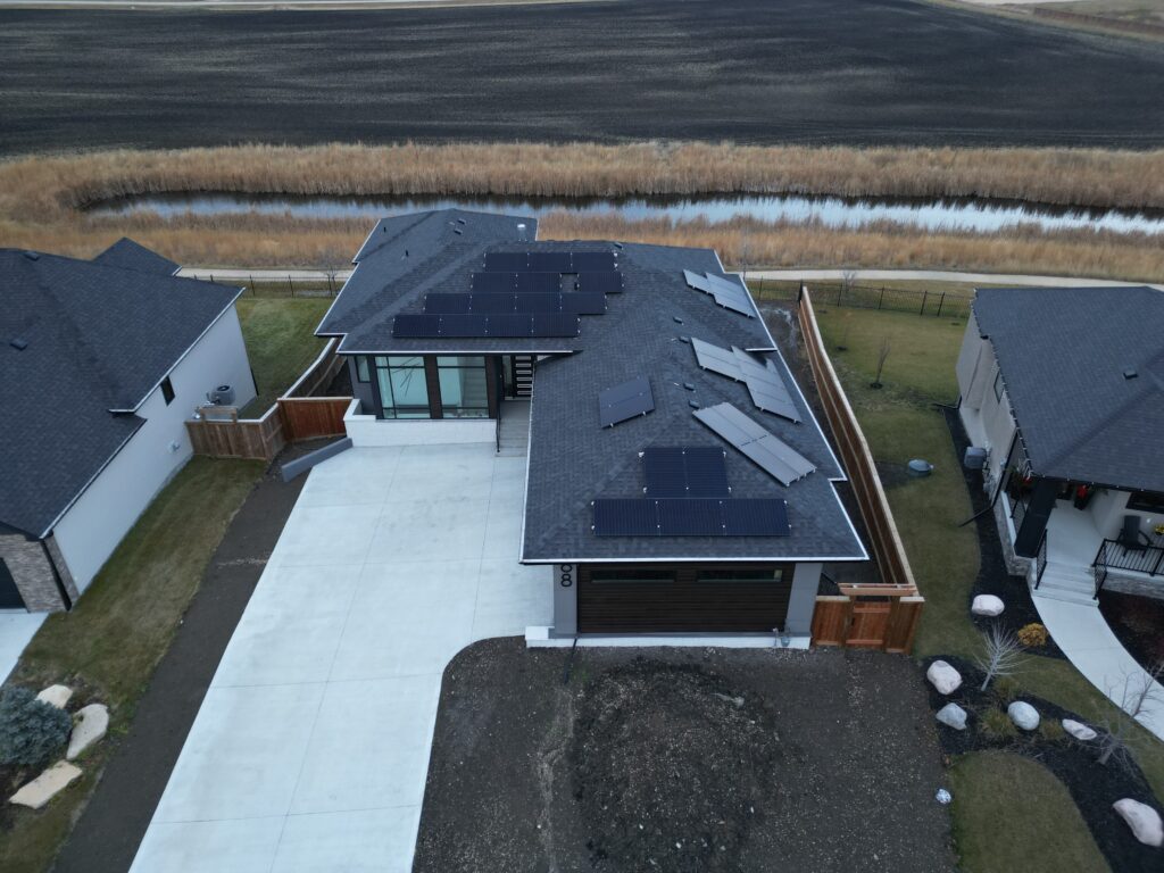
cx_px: 582
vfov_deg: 56.8
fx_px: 807
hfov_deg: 71.6
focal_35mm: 24
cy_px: 436
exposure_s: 1/15
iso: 120
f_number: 1.7
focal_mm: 6.72
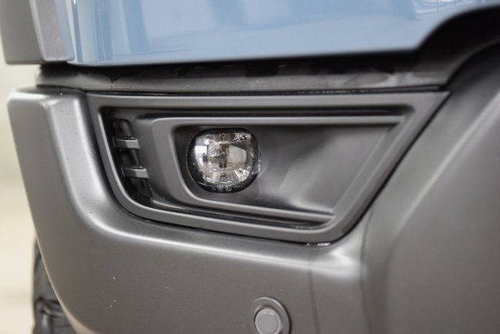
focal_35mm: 105
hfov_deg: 19.5
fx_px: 1459
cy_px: 167
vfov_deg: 13.0
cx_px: 250
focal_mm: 70
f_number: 2.8
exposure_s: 1/60
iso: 1600
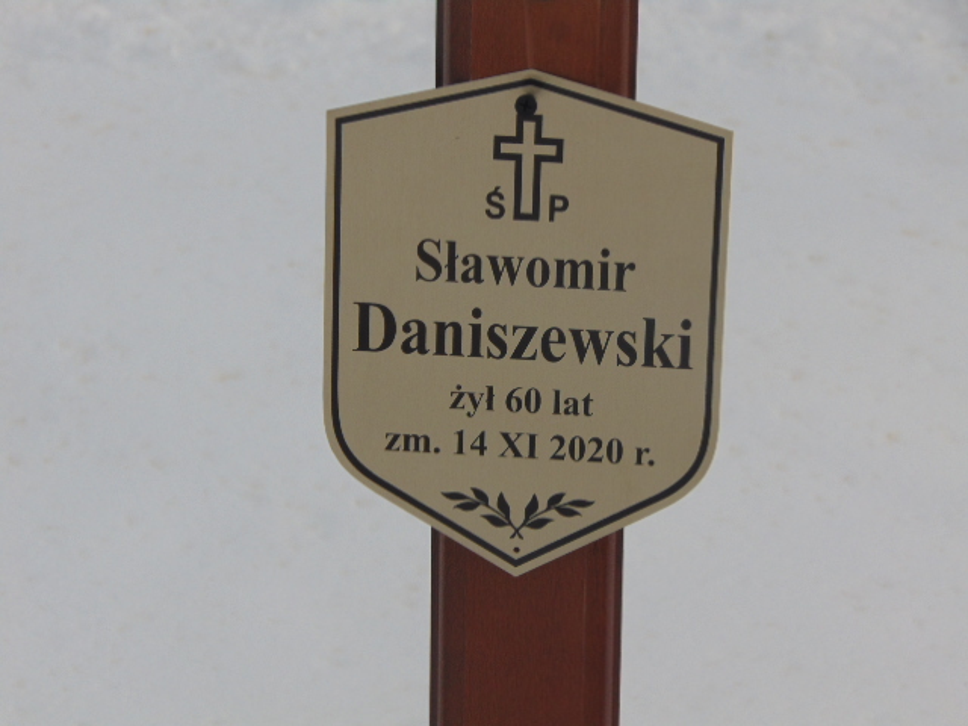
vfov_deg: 9.1
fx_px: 4586
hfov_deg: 12.0
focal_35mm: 164
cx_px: 484
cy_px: 363
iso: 80
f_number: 10.4
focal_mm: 29.5
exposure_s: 1/320
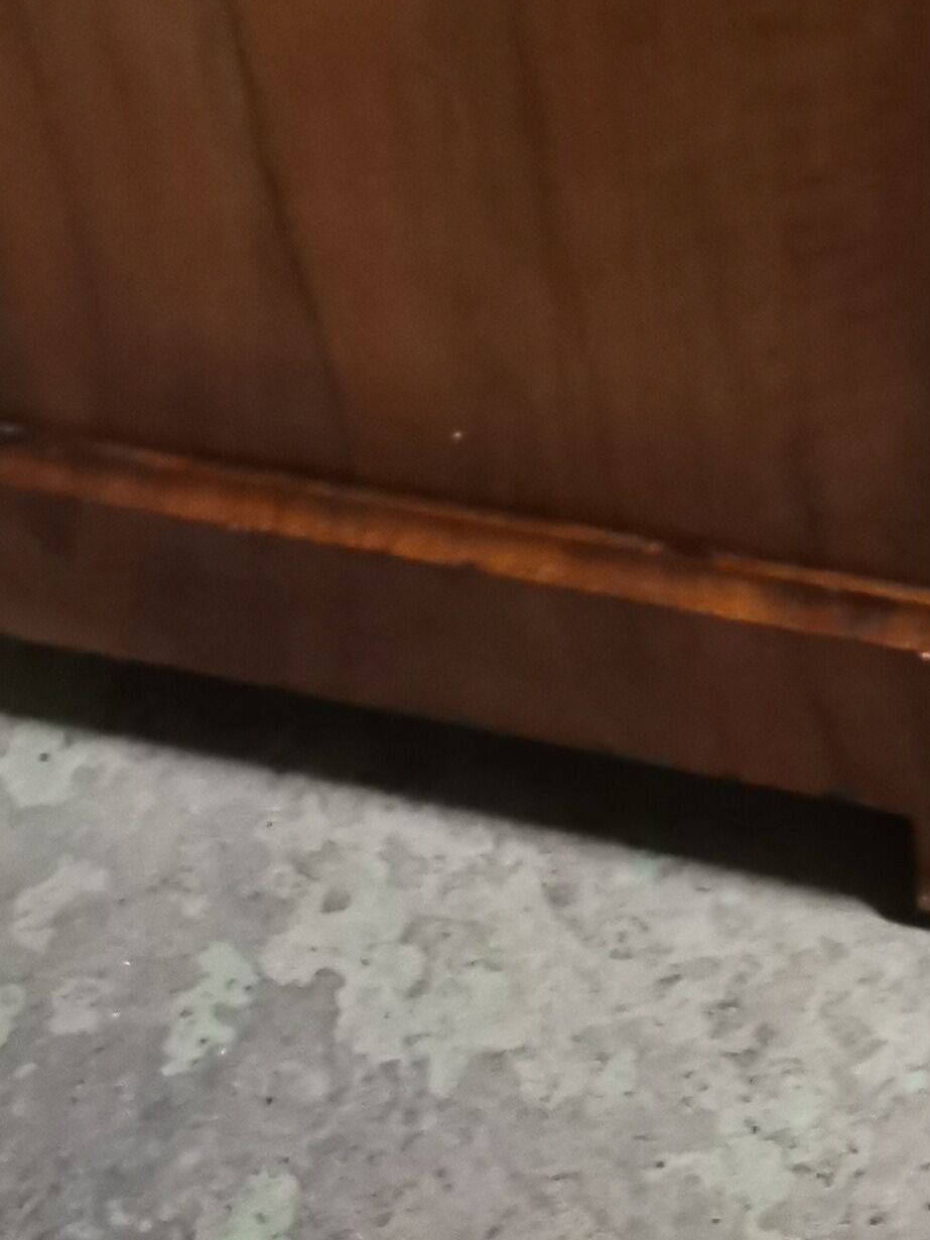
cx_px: 492
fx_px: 2866
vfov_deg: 21.0
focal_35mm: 80
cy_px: -574
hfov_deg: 18.4
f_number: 1.8
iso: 1000
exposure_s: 1/20
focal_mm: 5.58
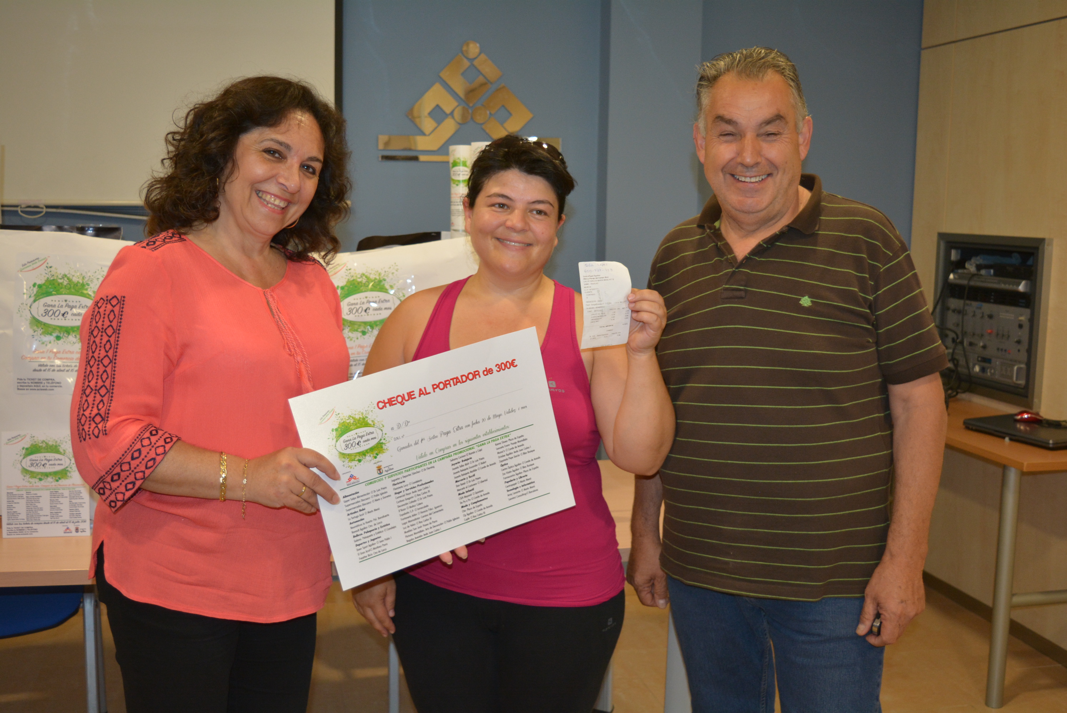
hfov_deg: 49.5
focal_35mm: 39
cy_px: 356
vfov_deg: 34.3
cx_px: 534
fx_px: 1157
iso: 560
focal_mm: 26
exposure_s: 1/60
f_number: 4
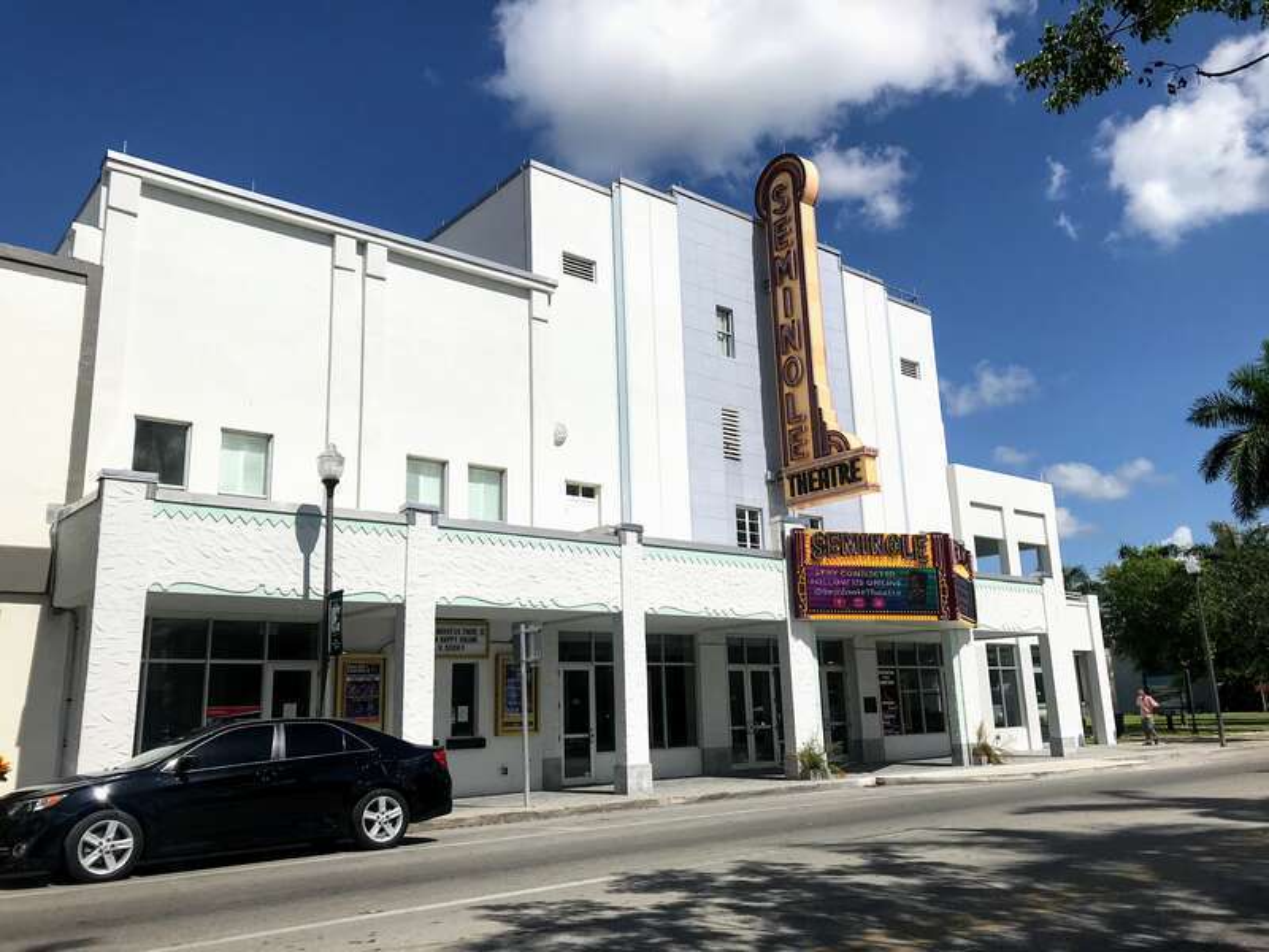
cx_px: 634
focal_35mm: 28
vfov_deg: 49.7
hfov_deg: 63.4
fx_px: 1026
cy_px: 476
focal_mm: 3.99
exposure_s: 1/6849
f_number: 1.8
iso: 25
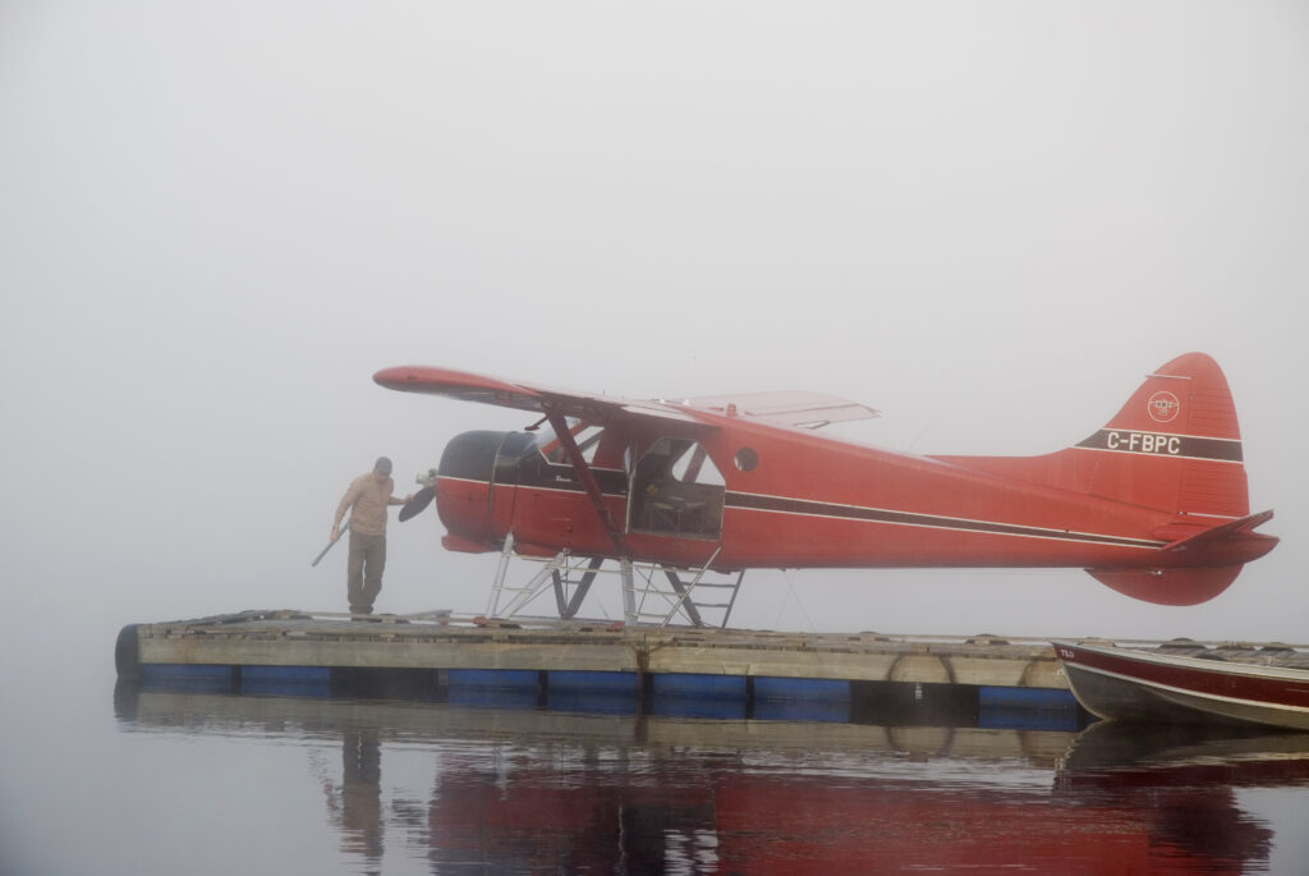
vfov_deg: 13.1
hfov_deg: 19.4
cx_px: 654
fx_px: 3822
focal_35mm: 105
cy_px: 438
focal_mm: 70
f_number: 6.3
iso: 100
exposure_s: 1/60
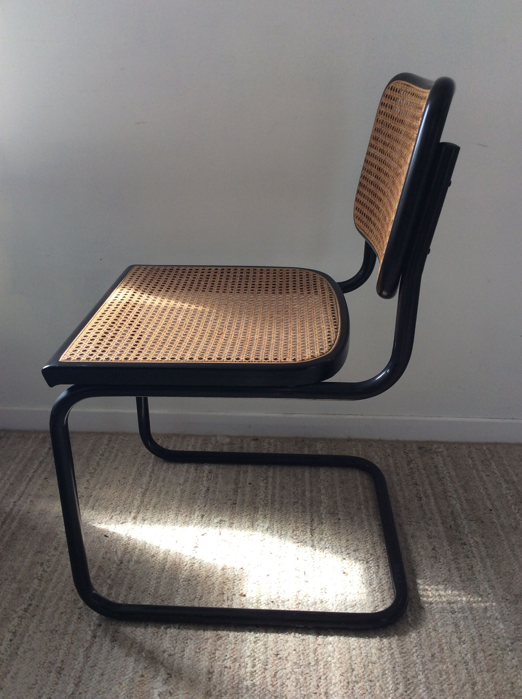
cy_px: 350
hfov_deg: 44.1
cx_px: 261
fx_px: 645
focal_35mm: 32
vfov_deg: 56.9
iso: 40
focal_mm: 3.3
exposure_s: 1/33
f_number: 2.4
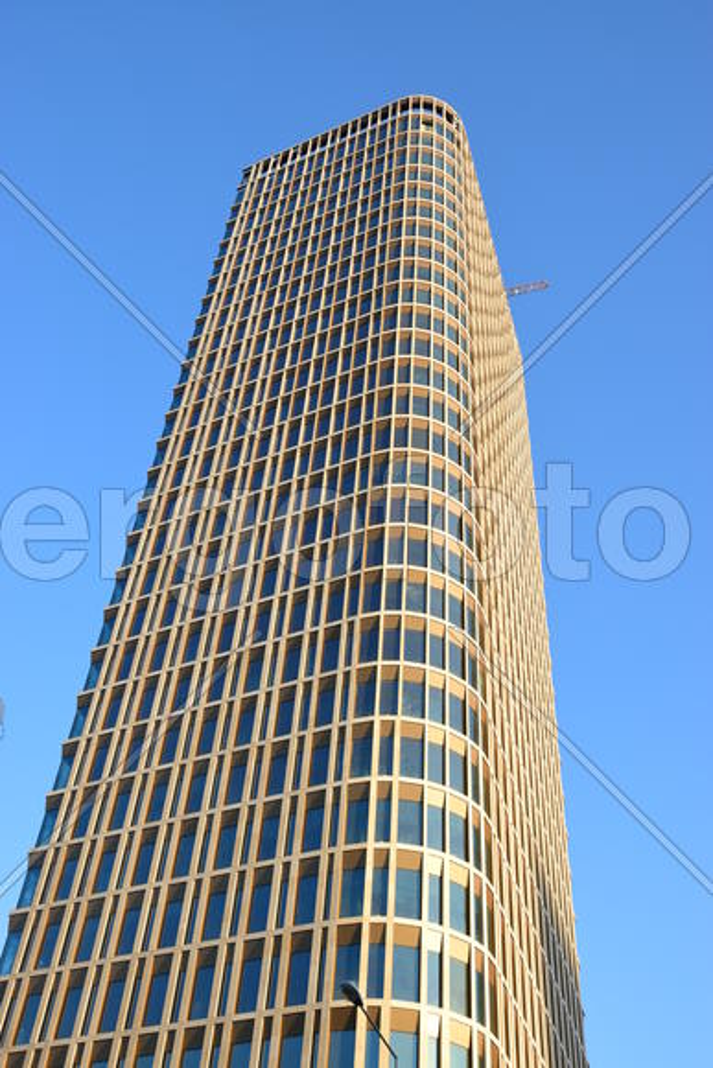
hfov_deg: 36.9
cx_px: 356
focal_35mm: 36
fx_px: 1069
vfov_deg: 53.1
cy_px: 534
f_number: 8
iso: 100
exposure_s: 1/50
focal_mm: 24
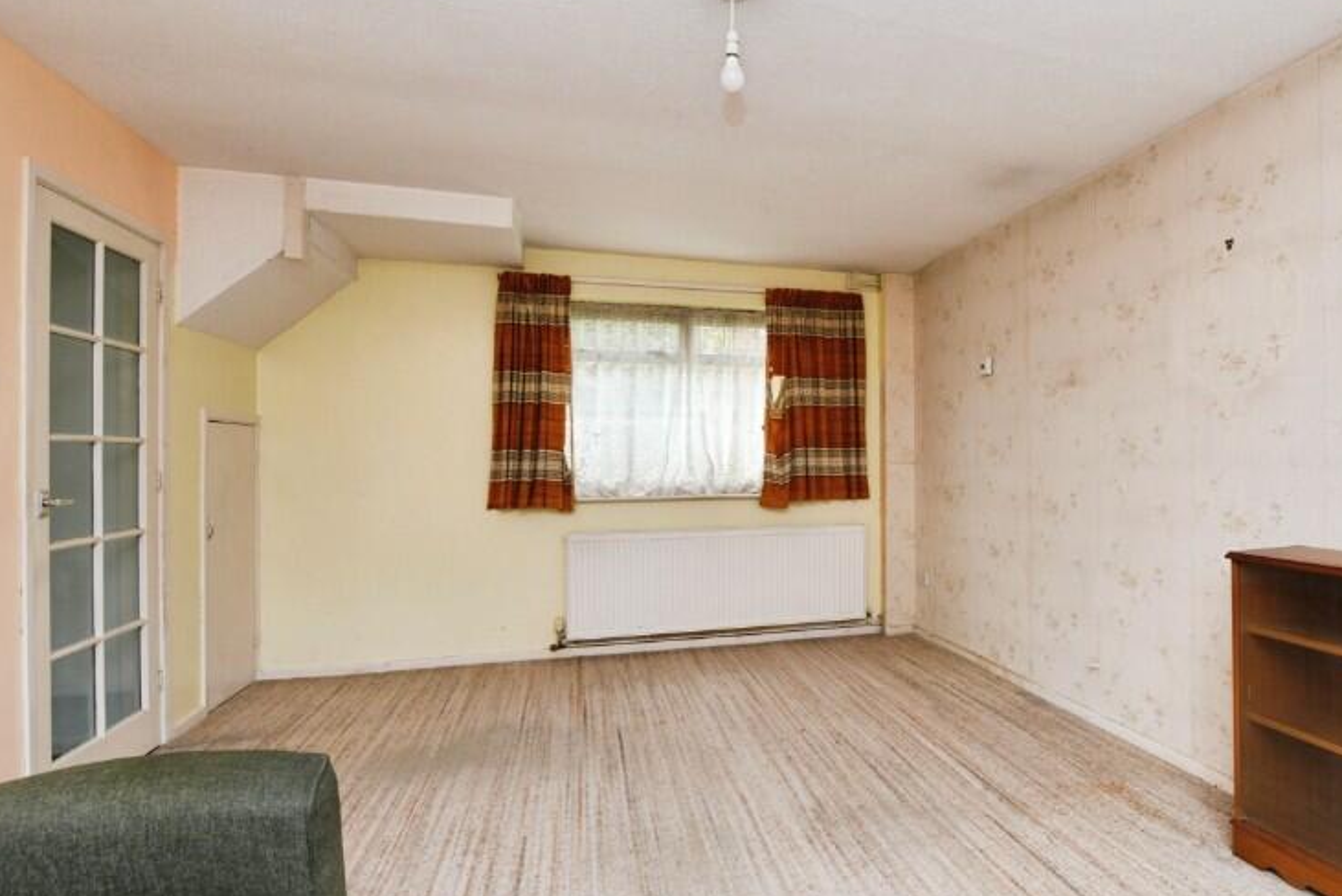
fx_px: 783
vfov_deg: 59.4
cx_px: 835
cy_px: 489
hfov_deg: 79.8
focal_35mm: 21
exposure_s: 1/60
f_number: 11
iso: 640
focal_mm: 15
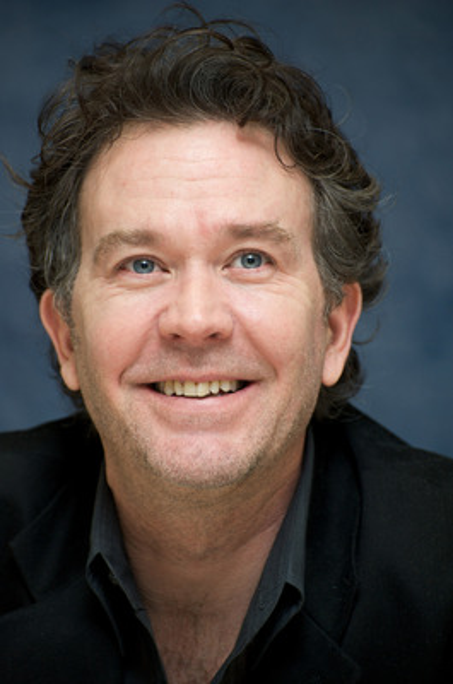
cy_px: 342
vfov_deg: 11.1
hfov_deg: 7.4
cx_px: 226
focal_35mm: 185
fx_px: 3507
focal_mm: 185
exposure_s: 1/60
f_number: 5.6
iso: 640
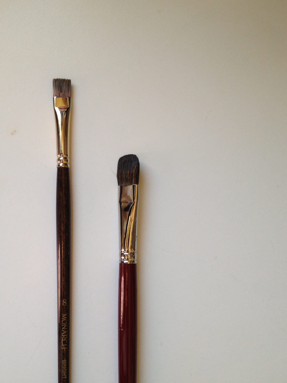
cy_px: 225
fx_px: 508
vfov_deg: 41.1
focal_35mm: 46
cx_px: 115
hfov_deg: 31.4
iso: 50
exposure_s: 1/40
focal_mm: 4.28
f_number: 2.4
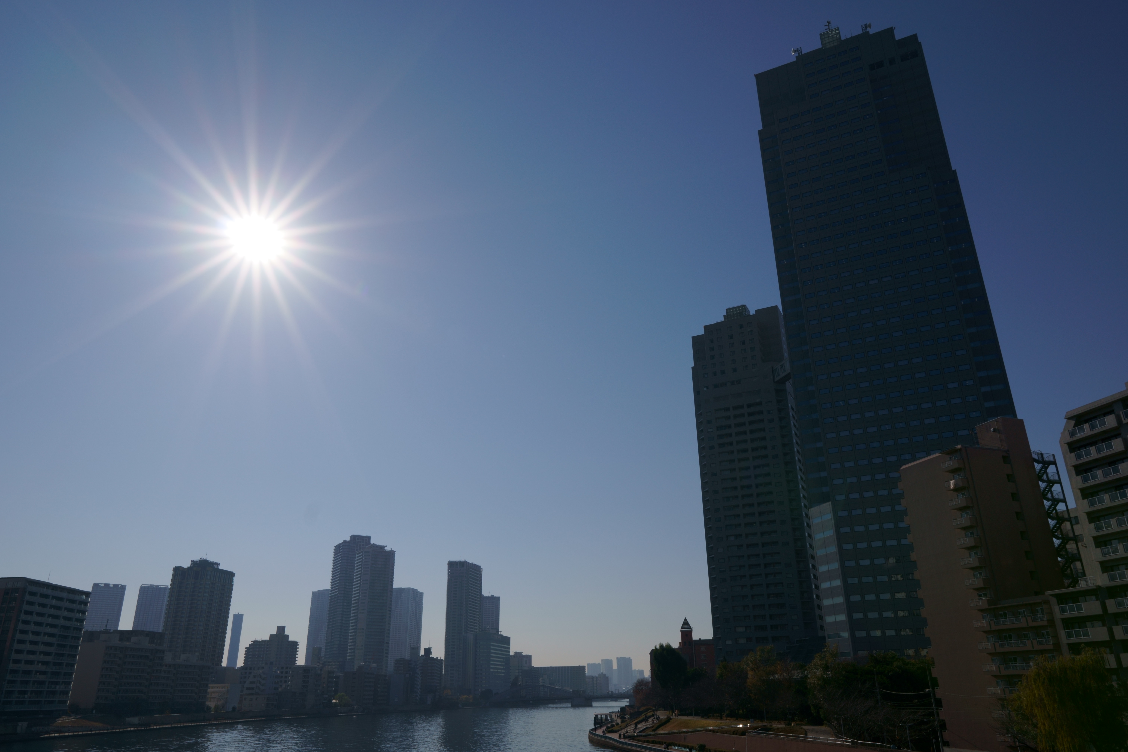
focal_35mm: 24
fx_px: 752
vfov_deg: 53.1
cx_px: 564
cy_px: 376
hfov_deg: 73.7
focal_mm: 16
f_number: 11
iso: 100
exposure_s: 1/640
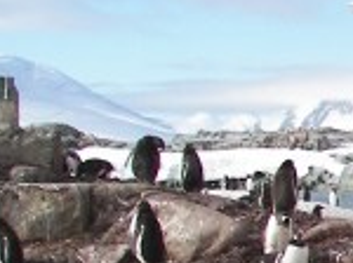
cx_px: 694
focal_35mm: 154
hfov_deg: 11.6
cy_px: 277
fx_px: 1568
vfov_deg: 9.5
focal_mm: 6
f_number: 2.8
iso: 50
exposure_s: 1/800
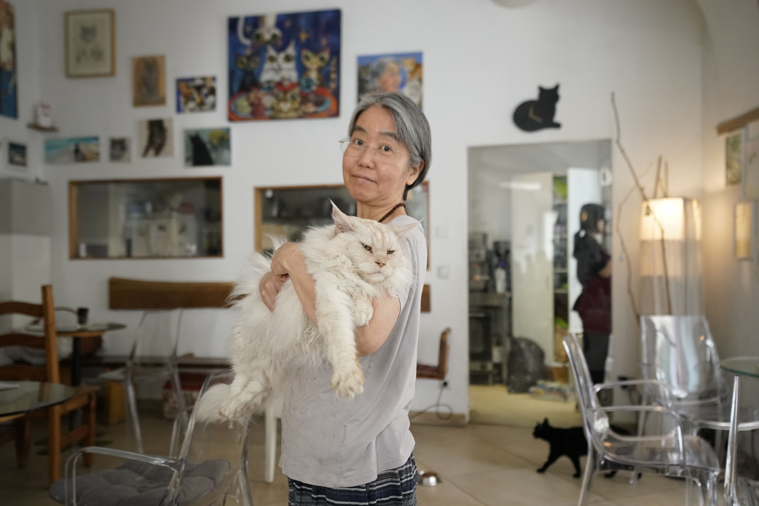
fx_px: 675
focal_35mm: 32
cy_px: 253
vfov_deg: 41.1
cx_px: 380
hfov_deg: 58.7
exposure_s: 1/320
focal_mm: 32
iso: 4000
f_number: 2.8
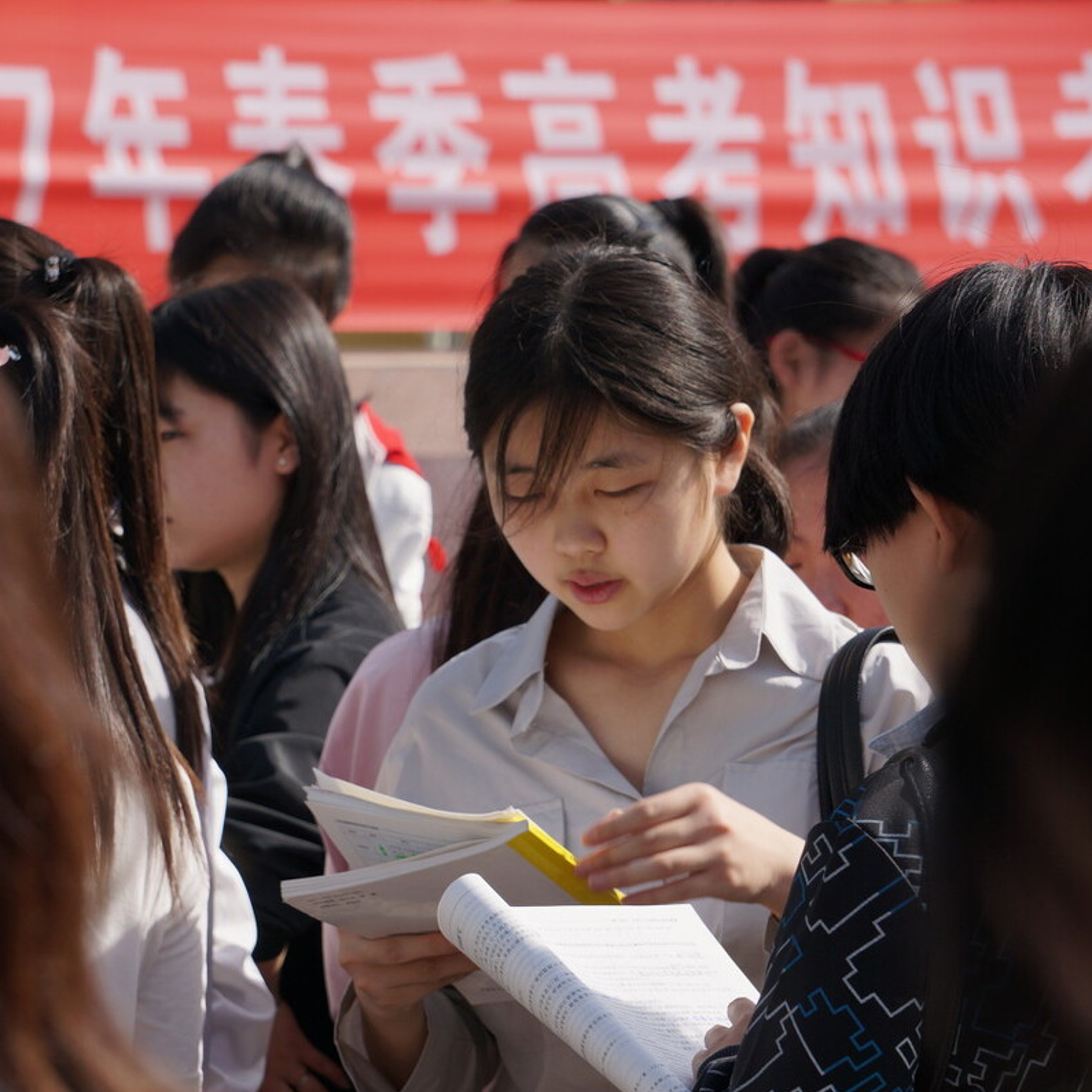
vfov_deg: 8.9
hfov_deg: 8.9
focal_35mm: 196
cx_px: 309
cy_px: 547
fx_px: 6995
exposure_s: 1/320
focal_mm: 102
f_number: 8
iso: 100
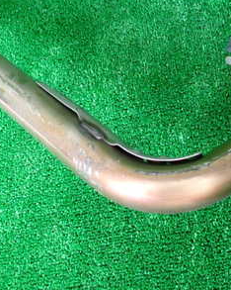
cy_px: 125
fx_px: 428
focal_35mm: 50
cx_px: 155
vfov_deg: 37.3
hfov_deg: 30.0
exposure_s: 1/60
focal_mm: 4.5
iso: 800
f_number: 2
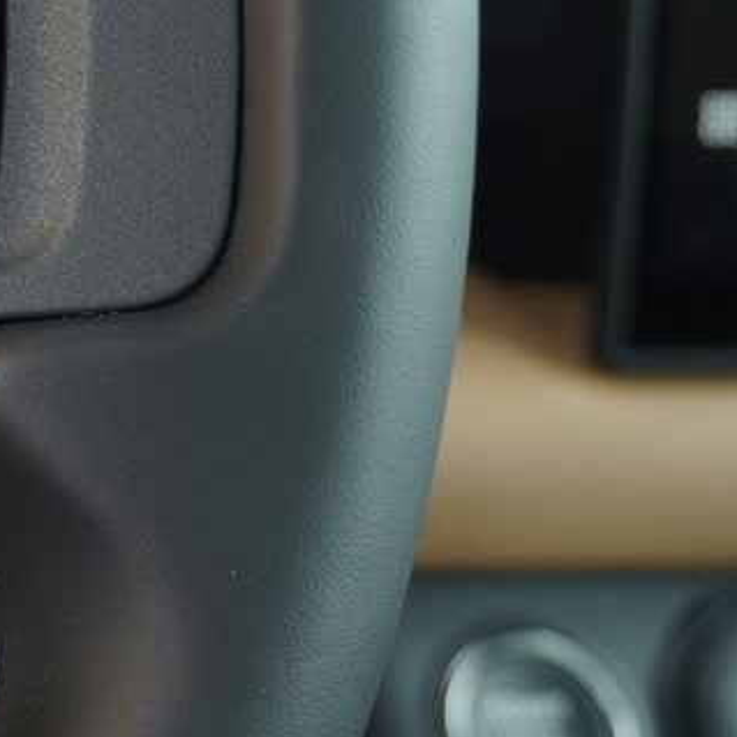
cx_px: -326
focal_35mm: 102
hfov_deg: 15.8
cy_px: 45
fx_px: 2466
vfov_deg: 16.7
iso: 100
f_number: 4.5
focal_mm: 25
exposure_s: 1/40
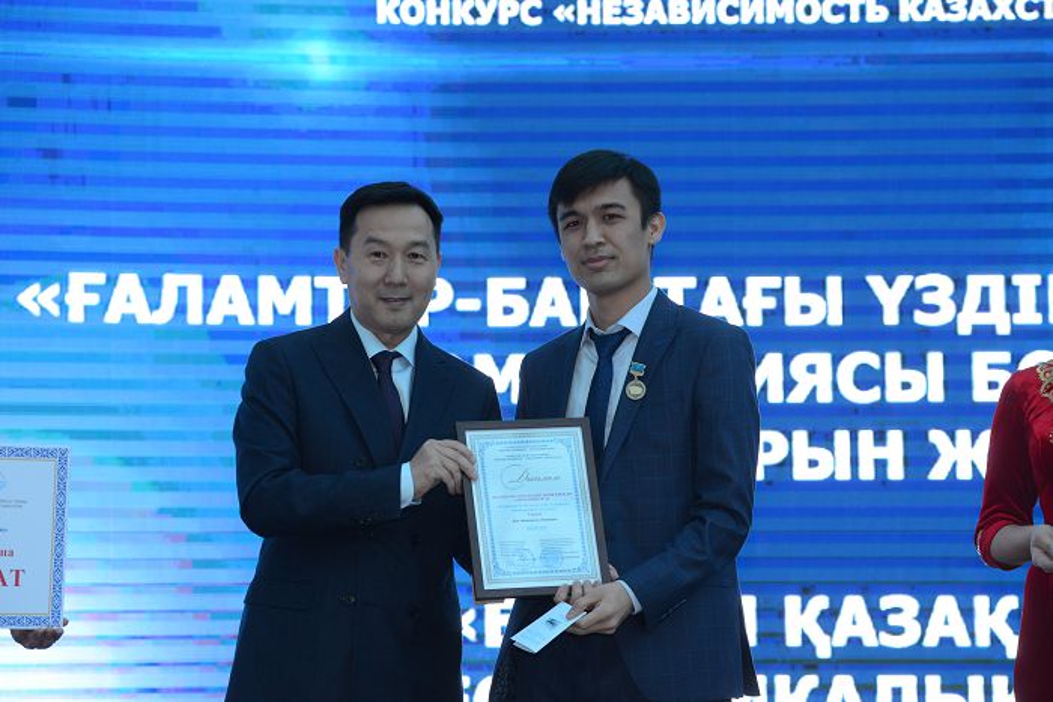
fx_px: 3657
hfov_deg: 16.4
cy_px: 351
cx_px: 526
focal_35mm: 125
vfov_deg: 11.0
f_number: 5.6
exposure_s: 1/125
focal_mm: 125
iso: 1600
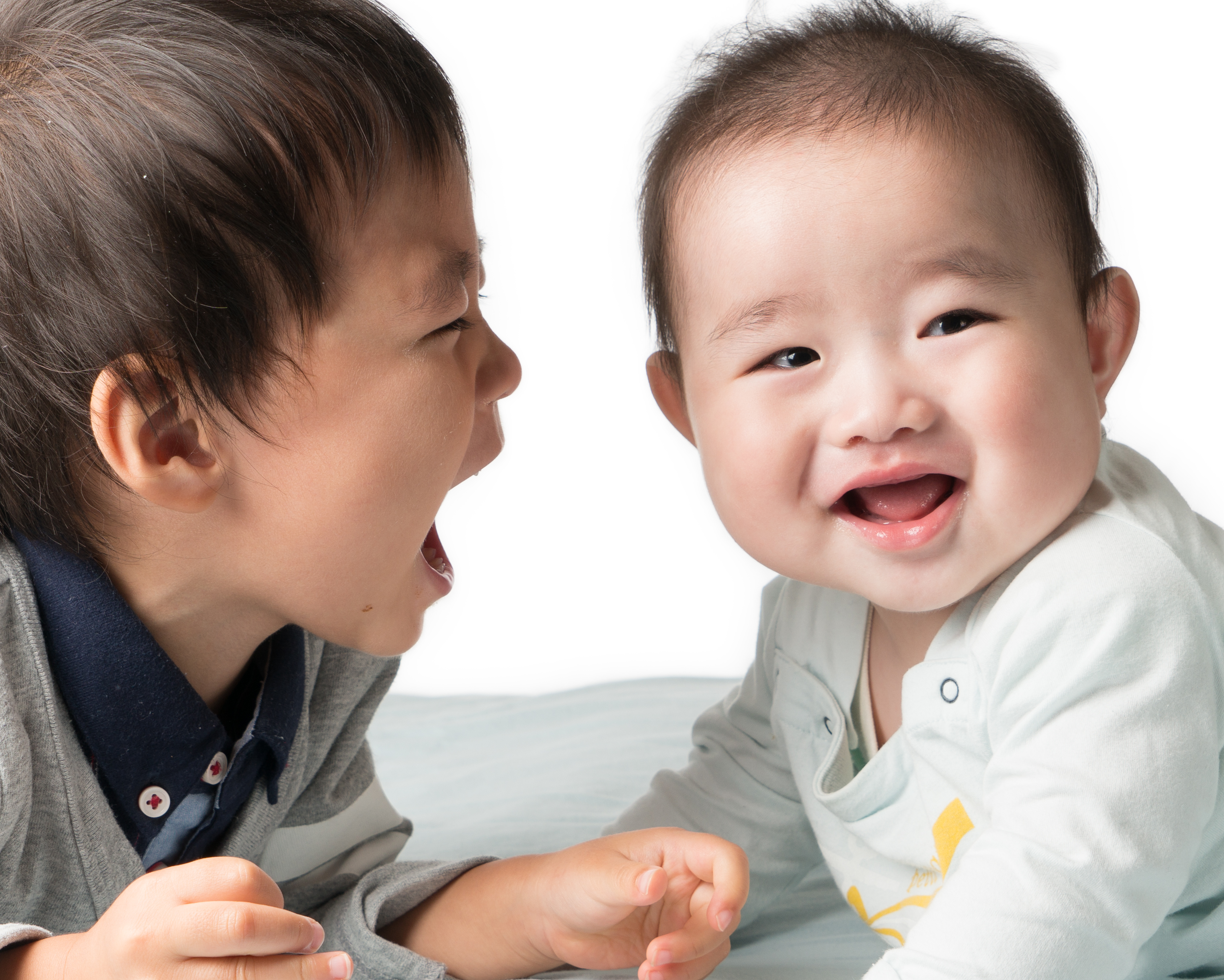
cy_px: 553
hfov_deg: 23.3
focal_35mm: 82
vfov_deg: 18.7
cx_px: 622
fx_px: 2971
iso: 100
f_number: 8
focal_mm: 40
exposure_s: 1/125
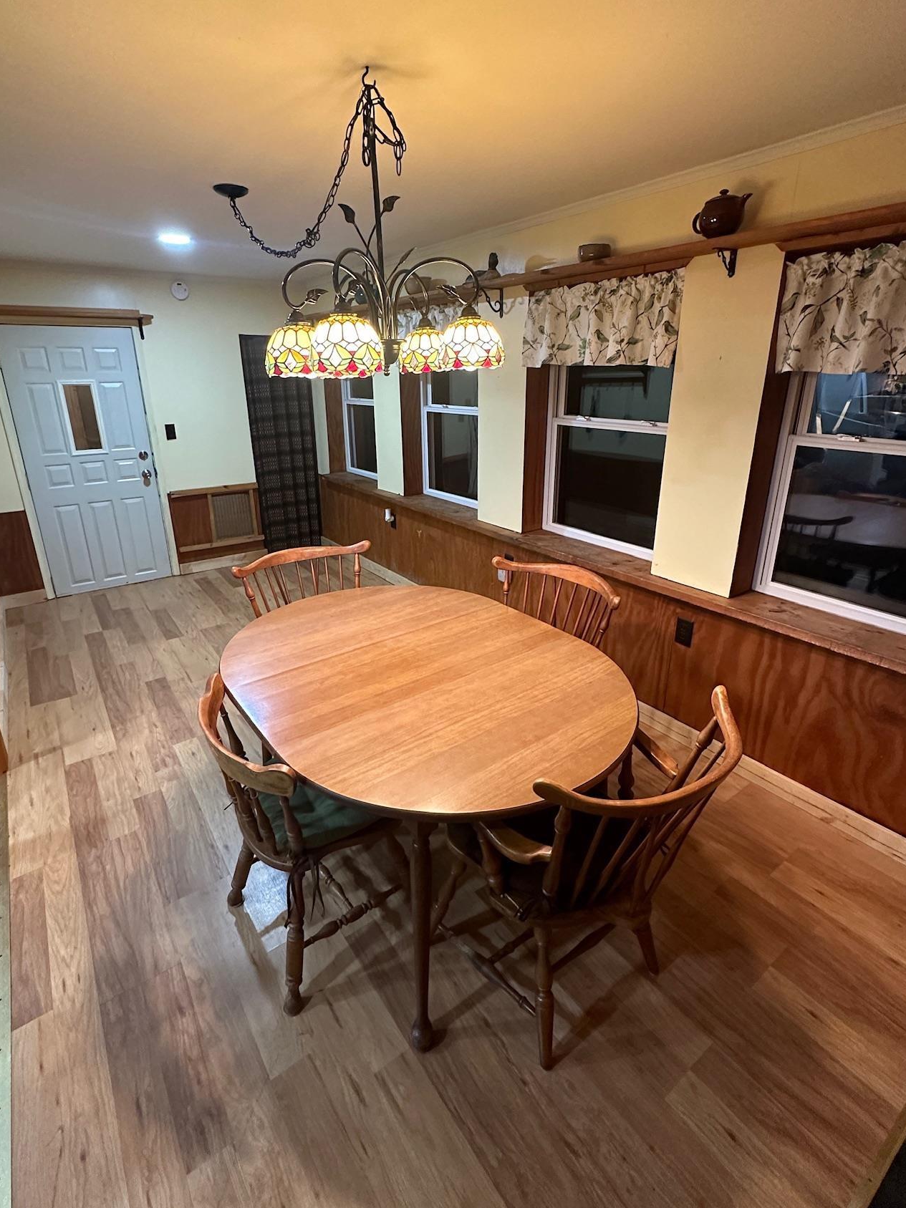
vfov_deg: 90.9
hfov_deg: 74.7
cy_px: 571
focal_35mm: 17
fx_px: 593
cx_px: 444
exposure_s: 1/60
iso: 500
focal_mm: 2.22
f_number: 2.2
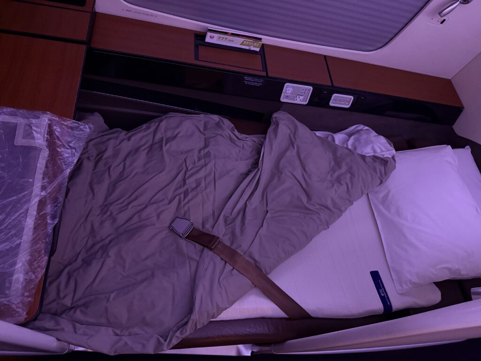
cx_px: 240
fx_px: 333
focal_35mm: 24
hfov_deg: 71.6
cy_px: 180
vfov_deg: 56.8
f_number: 1.78
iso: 1250
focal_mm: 6.76
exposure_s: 1/29
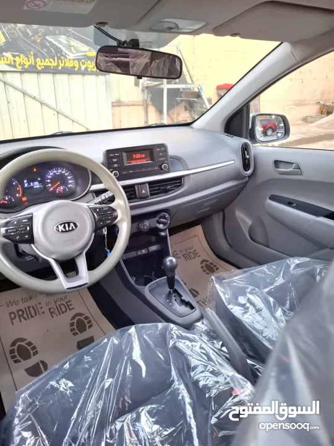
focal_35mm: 23
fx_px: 296
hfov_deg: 58.9
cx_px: 167
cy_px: 223
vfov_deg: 73.9
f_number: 1.8
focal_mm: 5.54
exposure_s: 1/100
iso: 320
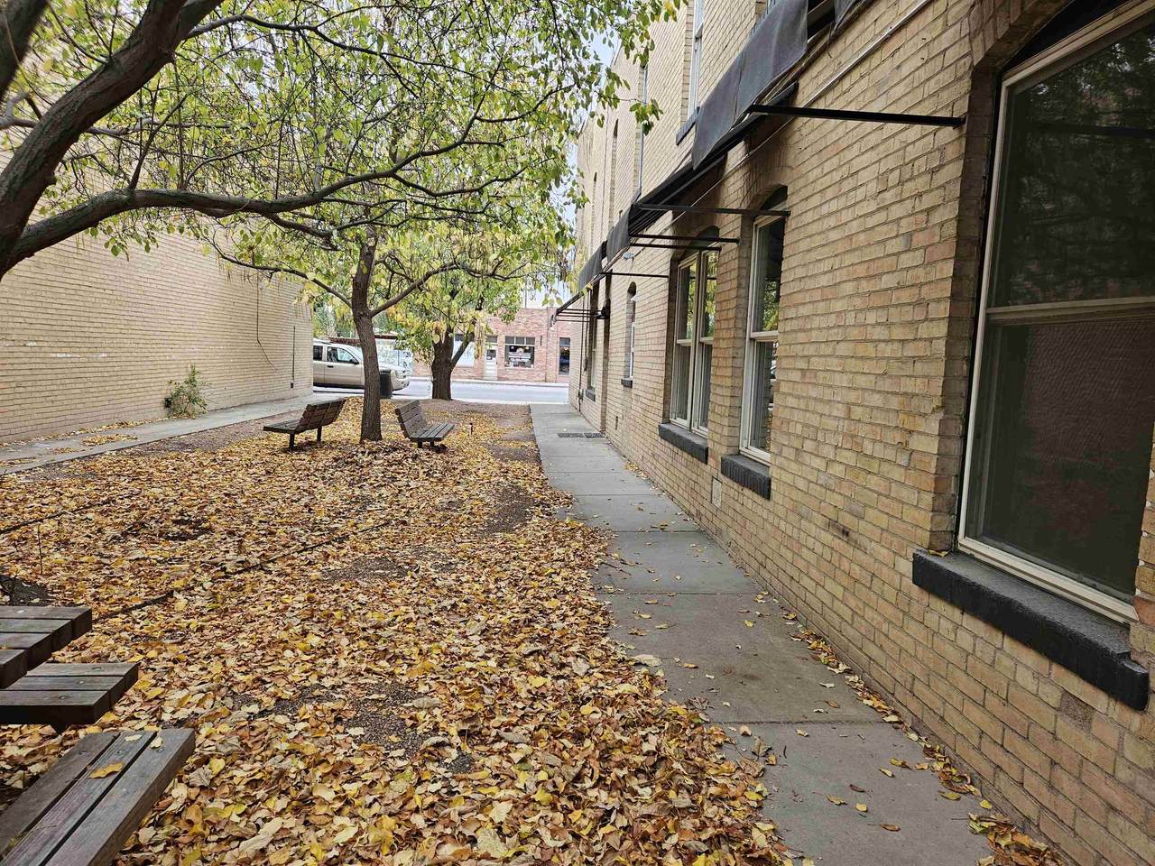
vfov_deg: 58.9
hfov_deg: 73.9
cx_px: 578
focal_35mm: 23
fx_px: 767
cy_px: 433
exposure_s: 1/207
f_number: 1.8
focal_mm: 5.4
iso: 50
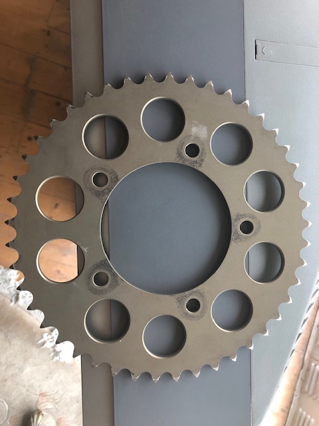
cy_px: 213
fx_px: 344
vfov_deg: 63.4
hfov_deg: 49.7
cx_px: 160
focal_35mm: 28
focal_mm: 3.99
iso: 32
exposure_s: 1/25
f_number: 1.8
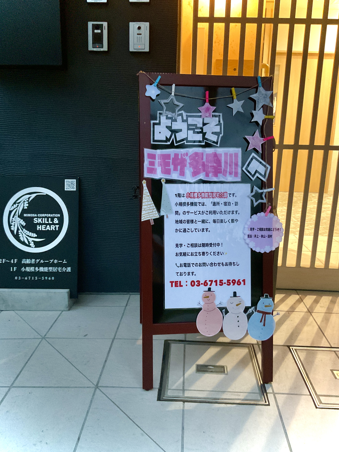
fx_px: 379
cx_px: 170
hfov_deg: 48.2
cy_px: 226
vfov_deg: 61.7
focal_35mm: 29
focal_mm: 3
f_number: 1.8
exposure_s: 1/30
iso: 500
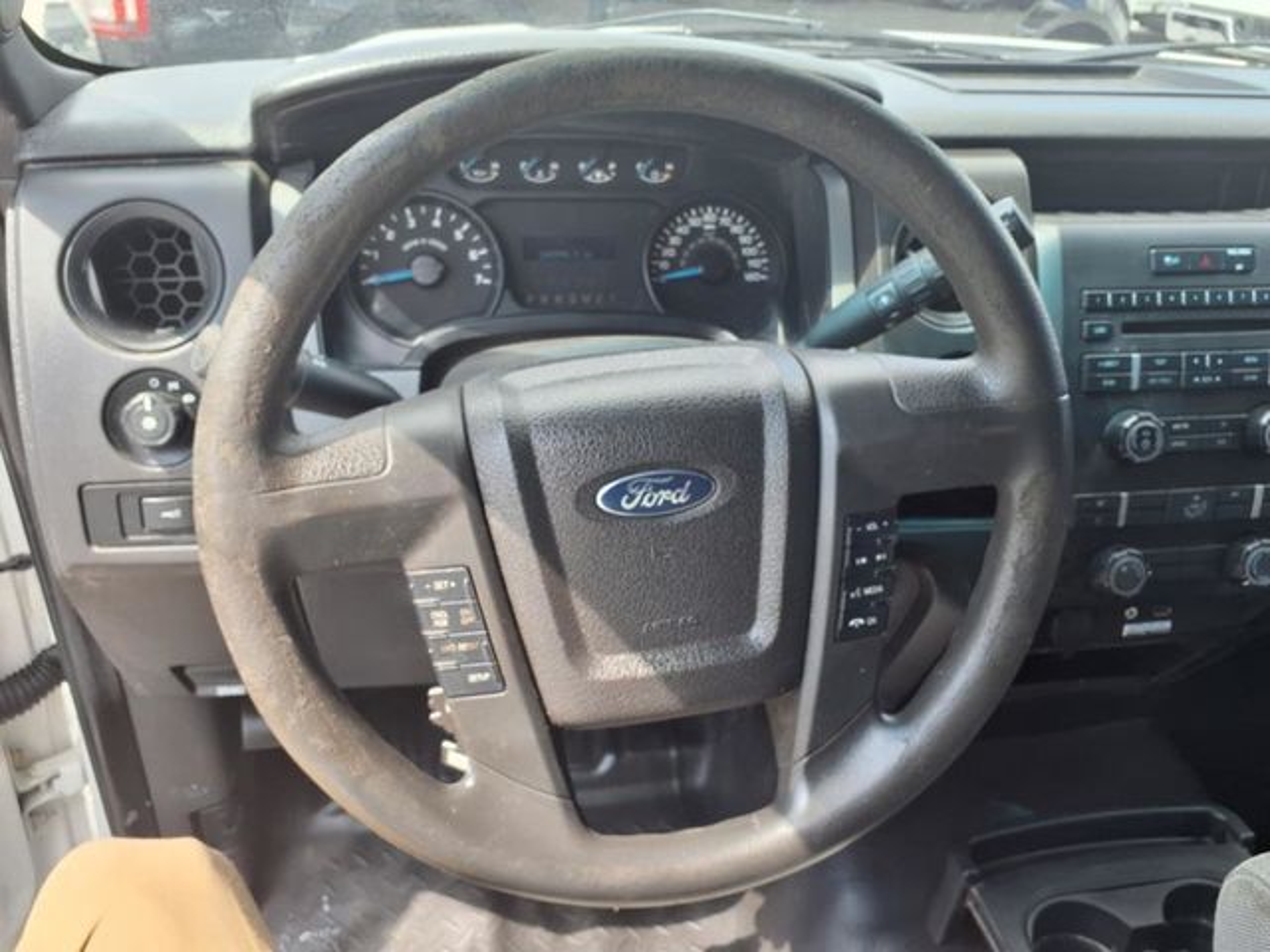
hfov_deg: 65.3
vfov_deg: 51.4
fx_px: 991
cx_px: 635
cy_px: 476
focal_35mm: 27
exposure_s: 1/169
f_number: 1.9
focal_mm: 3.58
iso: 40
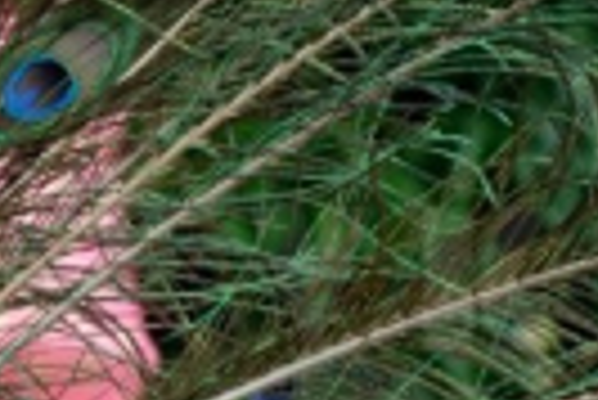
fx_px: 10476
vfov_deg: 2.2
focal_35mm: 630
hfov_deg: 3.2
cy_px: 418
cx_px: -854
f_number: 6.3
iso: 200
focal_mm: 70
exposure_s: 1/400
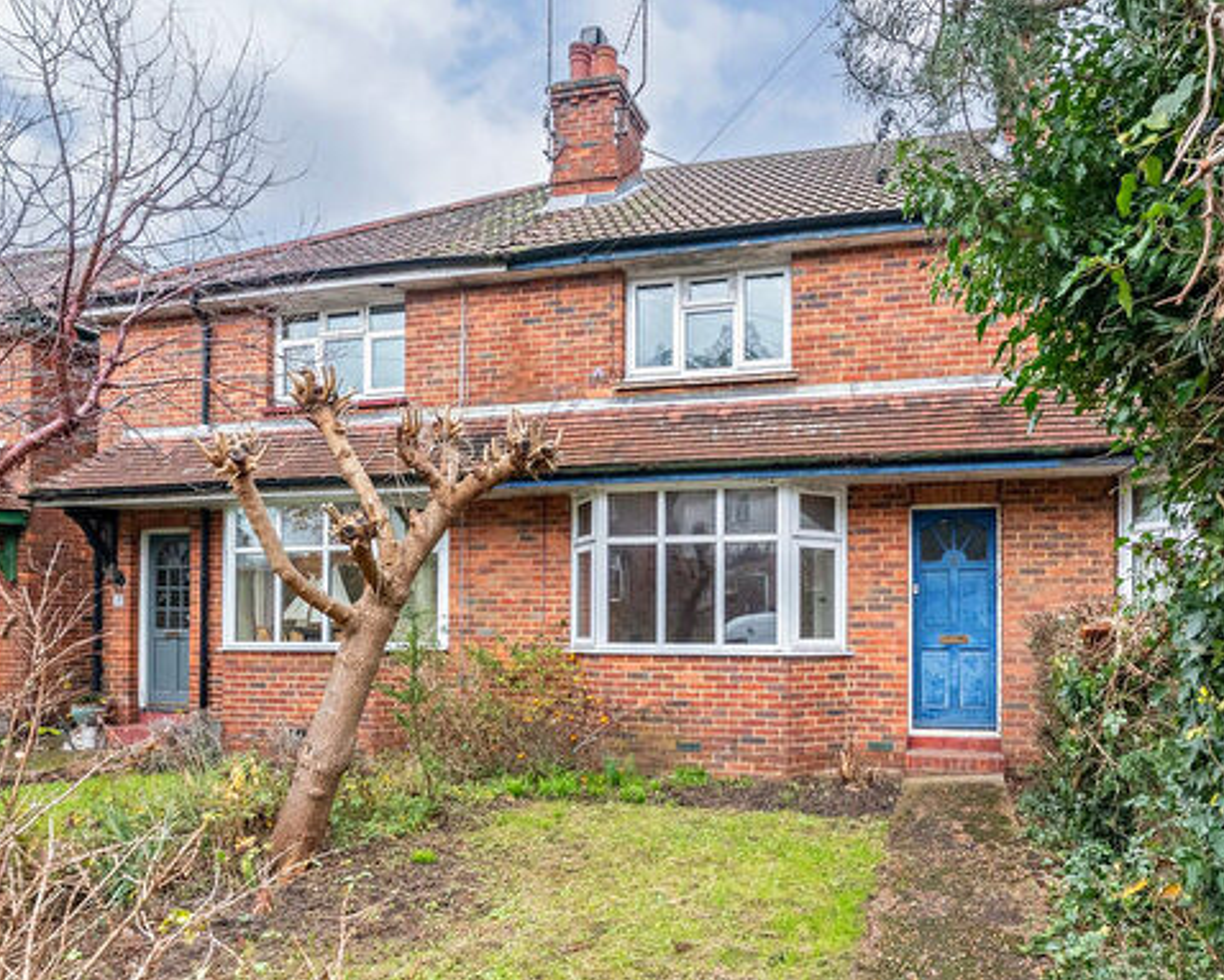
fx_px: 822
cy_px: 555
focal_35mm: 23
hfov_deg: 72.6
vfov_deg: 61.4
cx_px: 732
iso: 2000
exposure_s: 1/200
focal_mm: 16.5
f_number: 7.1
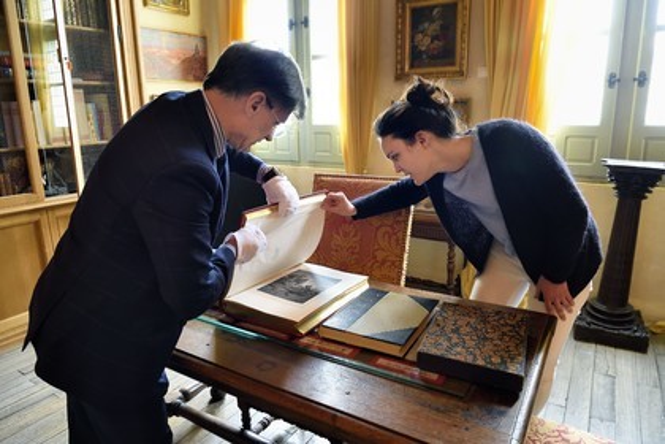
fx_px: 443
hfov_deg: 73.7
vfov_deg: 53.1
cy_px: 222
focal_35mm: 24
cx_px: 332
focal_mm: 24
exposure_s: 1/15
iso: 1600
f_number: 6.3
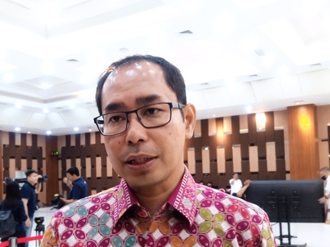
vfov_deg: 36.6
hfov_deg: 47.8
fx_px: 372
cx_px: 152
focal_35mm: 39
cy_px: 156
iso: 1058
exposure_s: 1/16.7
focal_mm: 3.43
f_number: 2.2
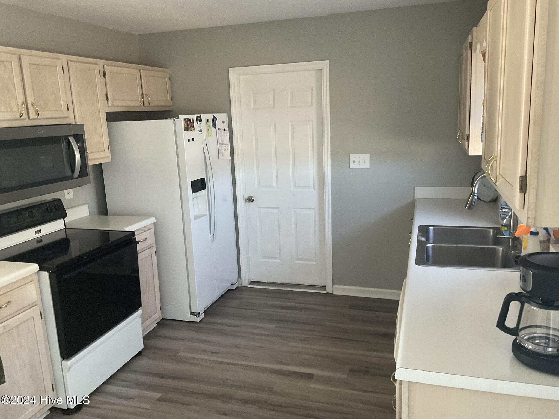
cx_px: 280
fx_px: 468
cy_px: 210
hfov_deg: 61.7
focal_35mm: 29
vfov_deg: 48.2
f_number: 1.8
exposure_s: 1/60
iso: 125
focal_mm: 3
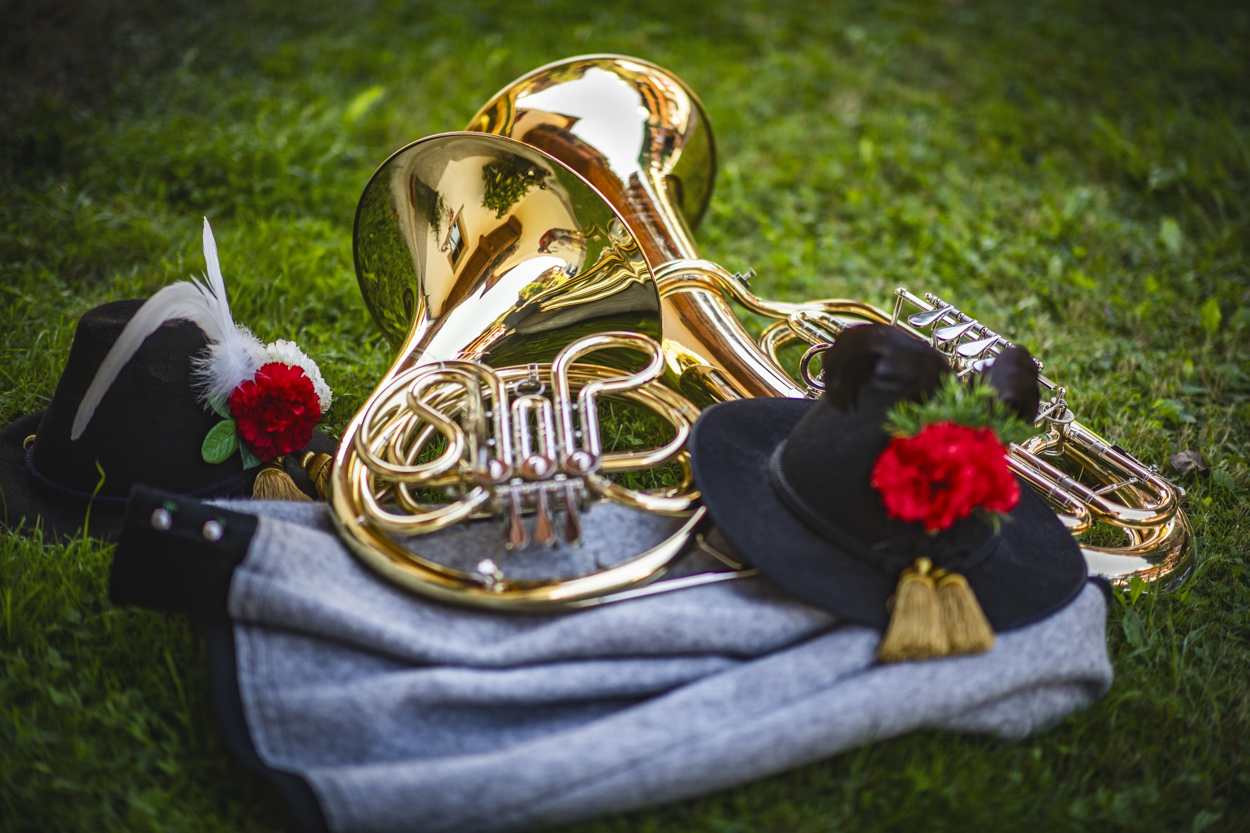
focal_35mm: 85
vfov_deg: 16.1
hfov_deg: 23.9
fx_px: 2951
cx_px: 625
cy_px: 416
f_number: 1.4
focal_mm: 85
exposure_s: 1/1600
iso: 250
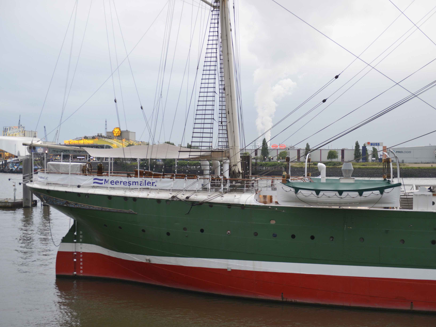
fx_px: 655
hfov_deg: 36.8
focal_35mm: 52
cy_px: 163
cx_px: 228
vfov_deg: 28.0
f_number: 2.8
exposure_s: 1/50
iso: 500
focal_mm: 48
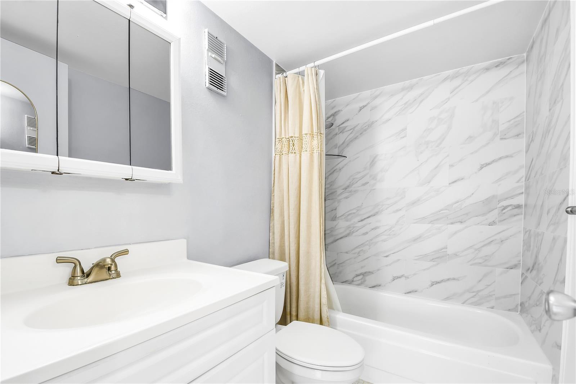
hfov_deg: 100.4
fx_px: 240
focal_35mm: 15
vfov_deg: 77.3
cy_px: 192
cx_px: 288
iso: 100
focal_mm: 10
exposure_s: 1/4
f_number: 7.1
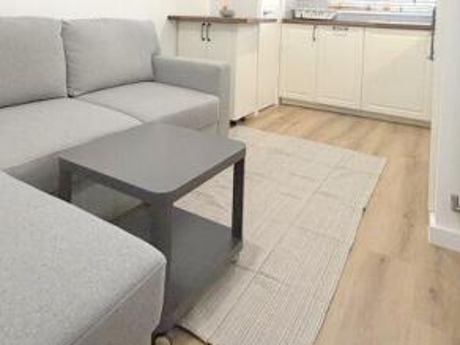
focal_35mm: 28
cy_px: 17
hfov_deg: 63.4
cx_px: 232
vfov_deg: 44.0
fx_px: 372
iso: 200
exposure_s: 1/50
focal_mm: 2.22
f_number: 2.2
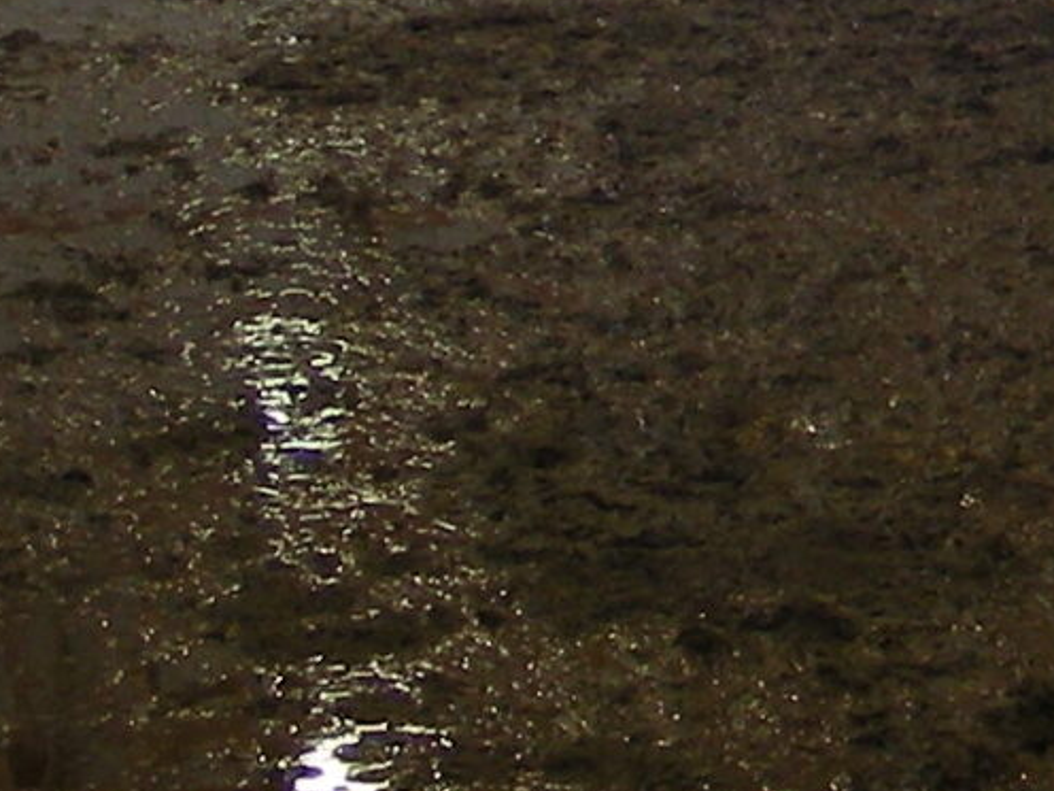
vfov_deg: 7.3
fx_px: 5968
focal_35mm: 196
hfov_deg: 9.7
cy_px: -725
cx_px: 1787
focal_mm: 6.3
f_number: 3.5
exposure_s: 1/30
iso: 68
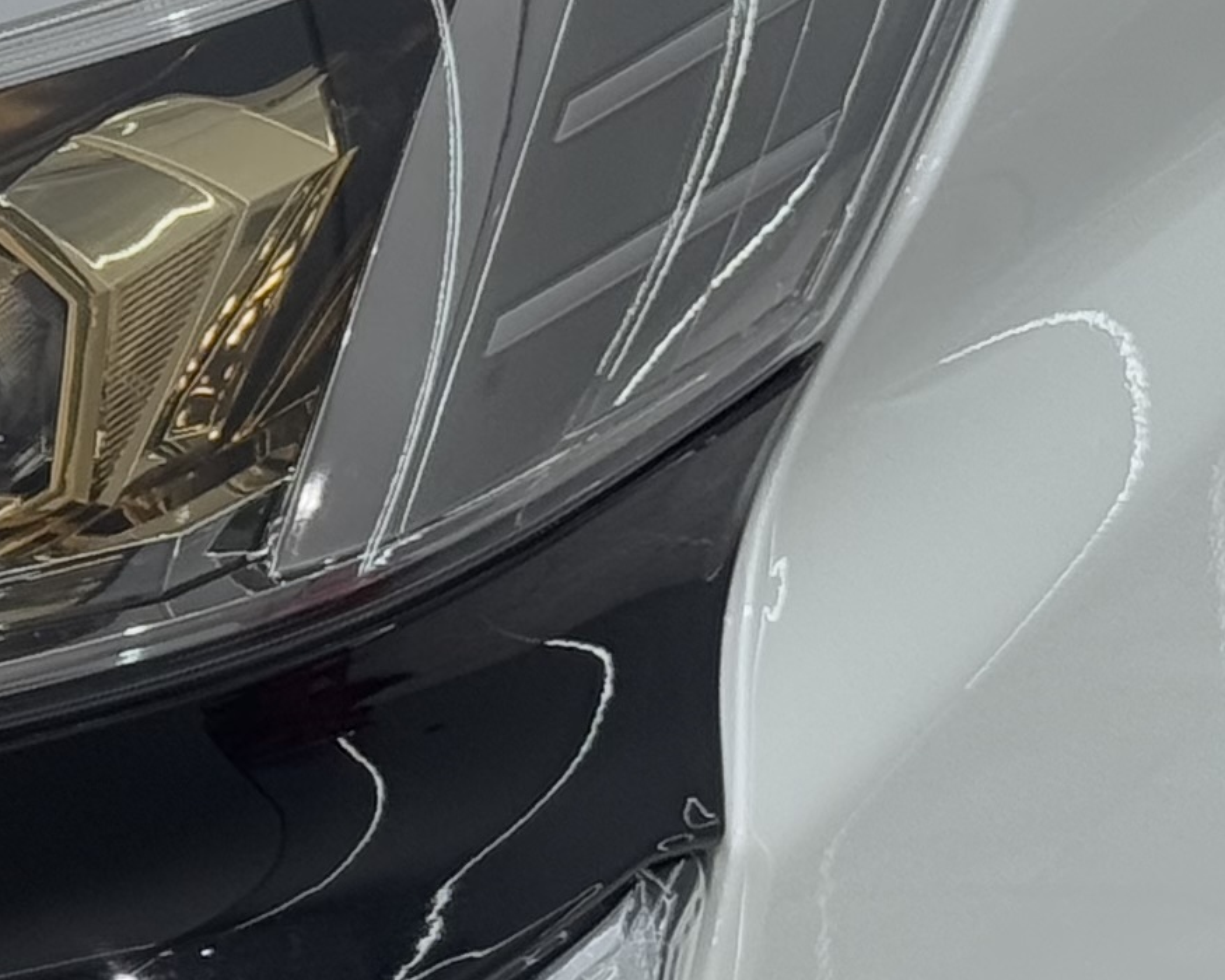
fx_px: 7831
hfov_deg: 8.6
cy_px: 655
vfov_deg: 7.2
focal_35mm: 216
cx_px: -953
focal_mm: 6.76
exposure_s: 1/195
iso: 50
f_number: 1.78
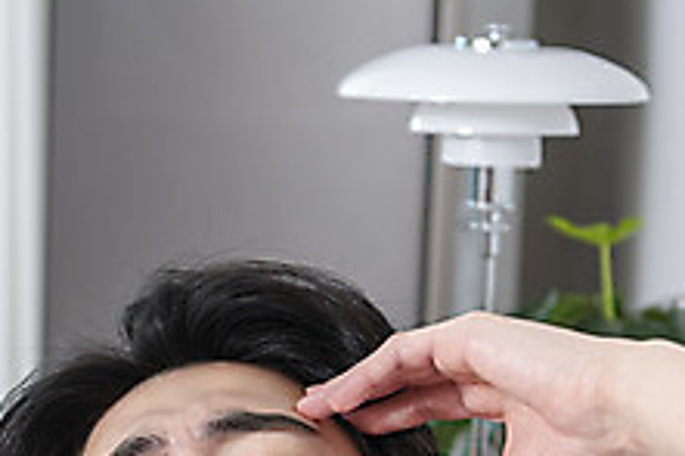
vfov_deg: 9.9
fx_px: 2586
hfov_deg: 15.1
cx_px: 270
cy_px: 580
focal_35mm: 136
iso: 200
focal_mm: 50
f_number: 3.5
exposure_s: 1/125
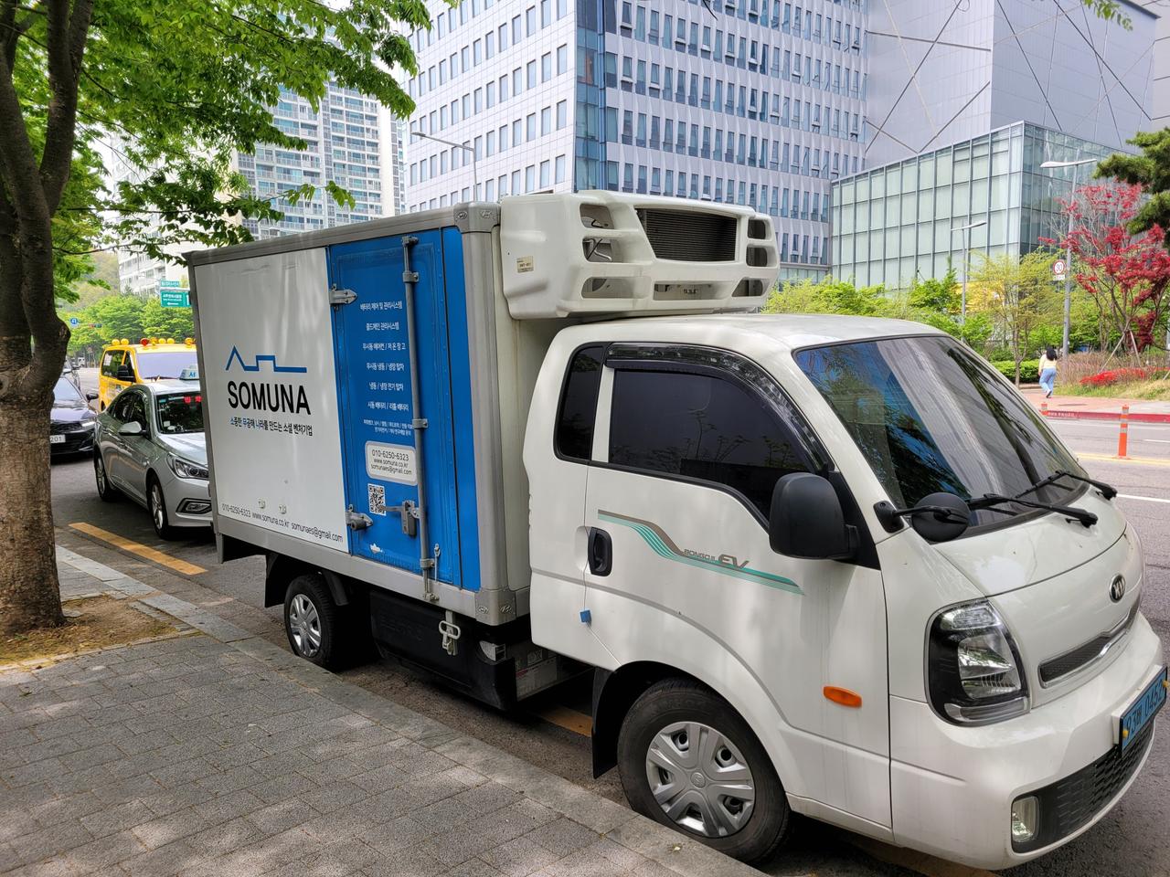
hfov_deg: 67.3
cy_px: 438
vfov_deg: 53.1
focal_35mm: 26
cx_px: 585
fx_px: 879
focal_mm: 5.4
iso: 40
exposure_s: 1/643
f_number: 1.8
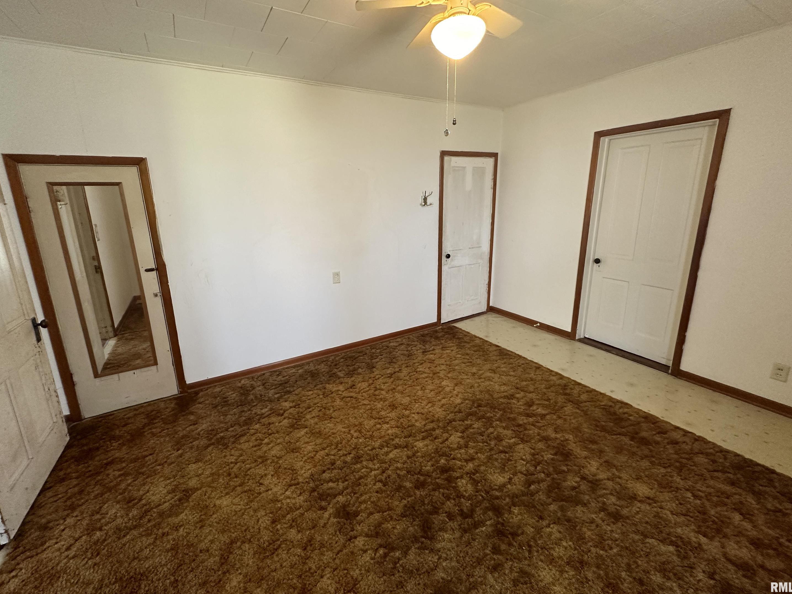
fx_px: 343
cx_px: 389
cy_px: 278
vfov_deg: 81.6
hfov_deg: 98.2
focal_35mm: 15
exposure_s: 1/60
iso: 320
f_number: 2.2
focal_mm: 2.22
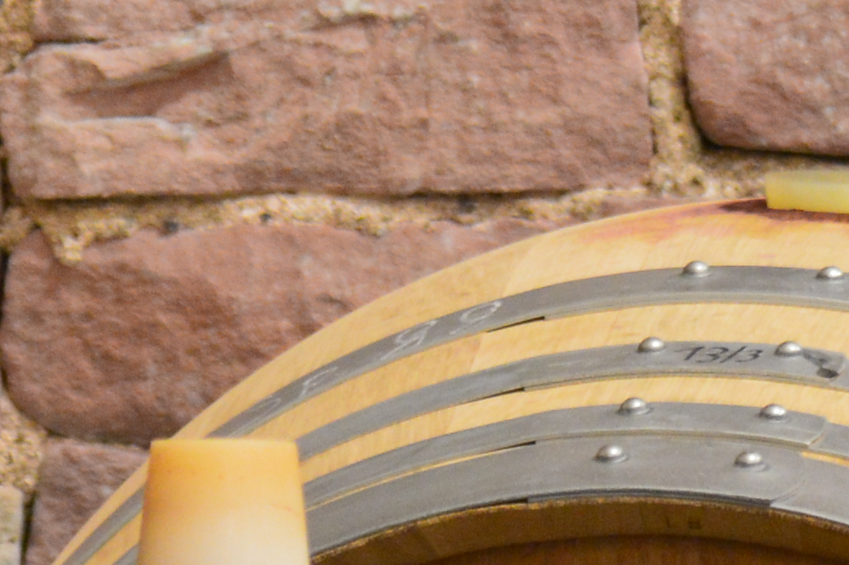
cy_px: -630
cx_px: 0
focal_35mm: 609
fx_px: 14353
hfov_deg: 3.4
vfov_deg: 2.2
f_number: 5
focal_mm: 70
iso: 800
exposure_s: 1/6
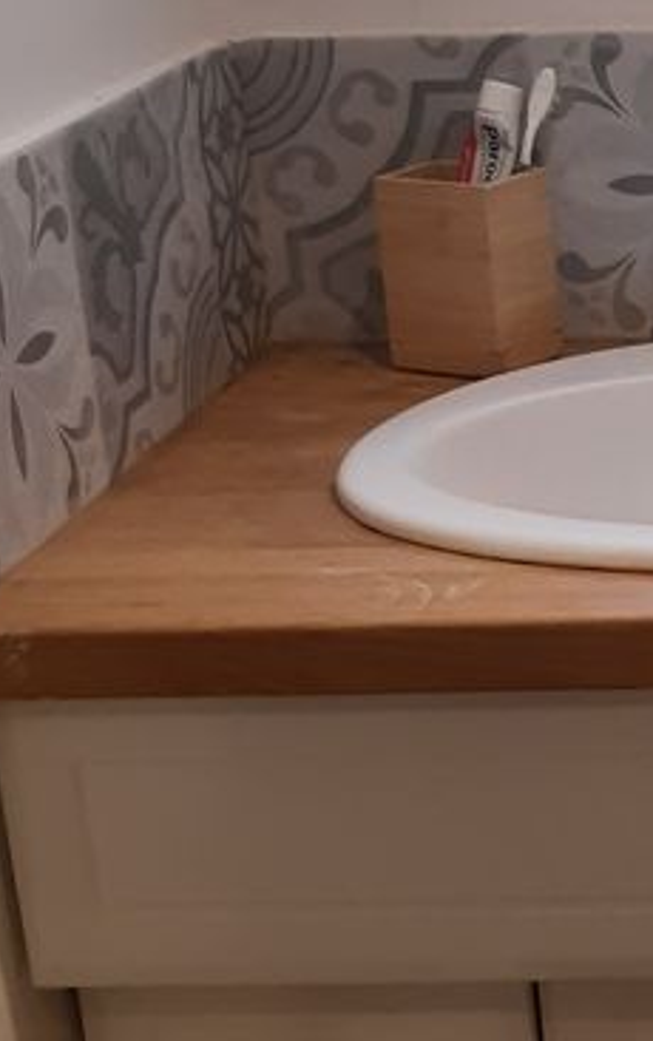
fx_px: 2558
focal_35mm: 90
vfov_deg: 23.0
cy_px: 496
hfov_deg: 13.6
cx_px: 1005
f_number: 1.7
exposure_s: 1/50
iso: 125
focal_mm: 3.92
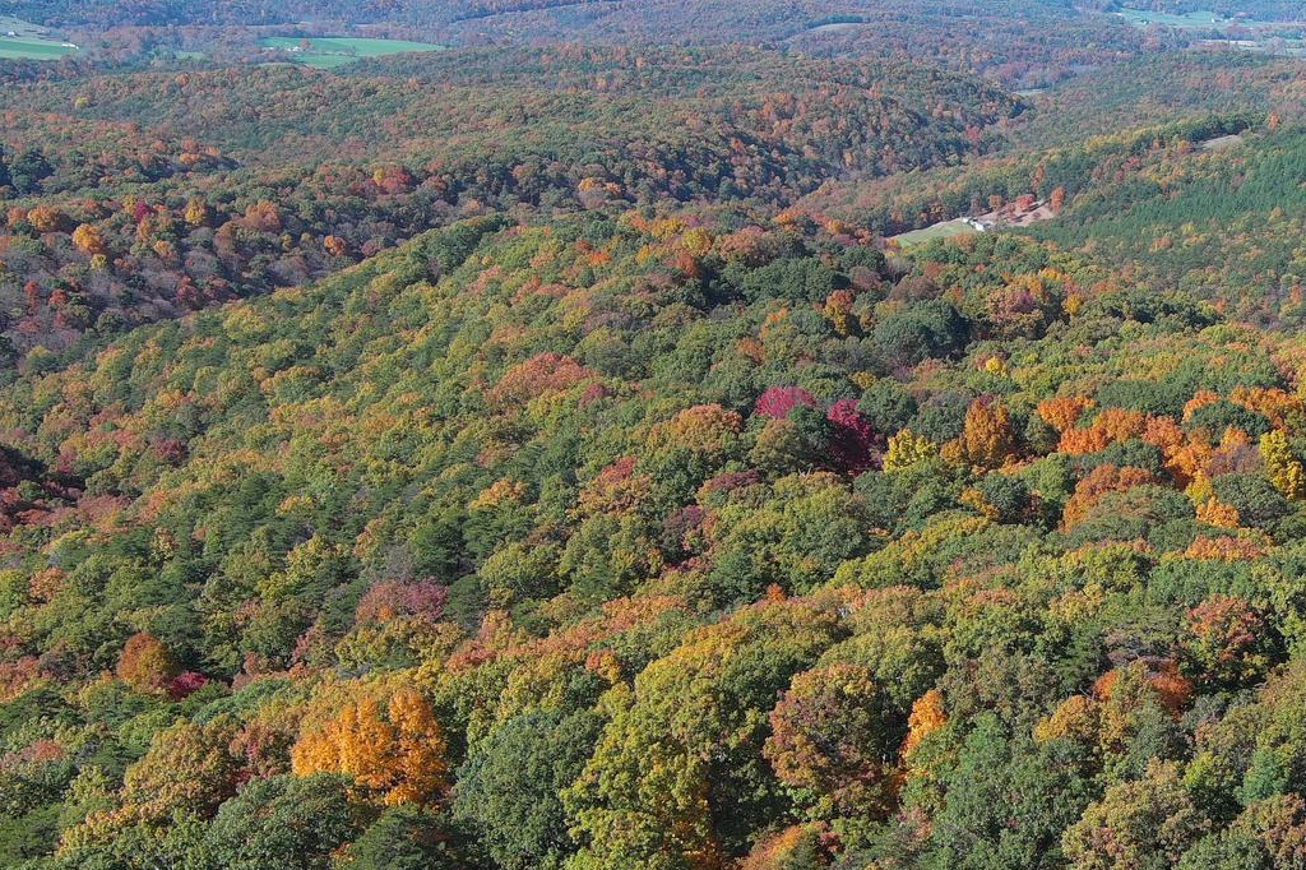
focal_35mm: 58
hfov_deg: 33.1
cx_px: 1111
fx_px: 2103
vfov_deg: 23.3
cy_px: 515
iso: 100
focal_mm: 10.57
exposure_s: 1/547
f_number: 2.8
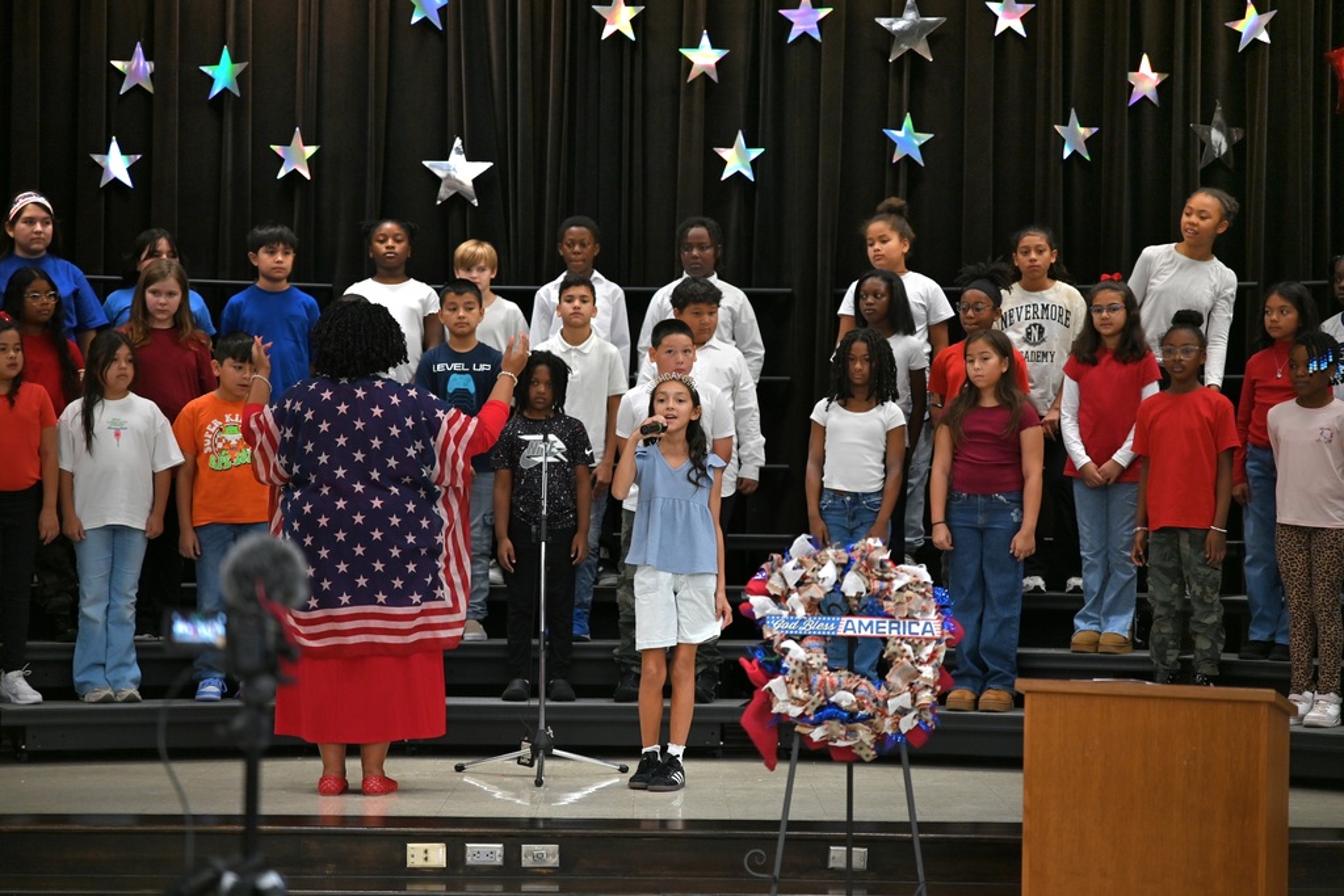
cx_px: 672
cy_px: 448
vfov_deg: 16.3
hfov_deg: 24.2
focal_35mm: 84
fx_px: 3136
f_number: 1.7
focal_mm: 56
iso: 320
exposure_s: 1/200
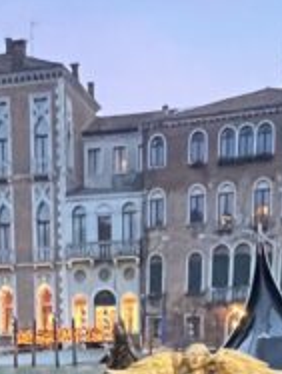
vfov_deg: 22.3
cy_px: 566
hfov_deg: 20.5
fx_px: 769
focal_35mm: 71
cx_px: 50
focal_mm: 1.57
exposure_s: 1/34
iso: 1250
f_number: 1.8
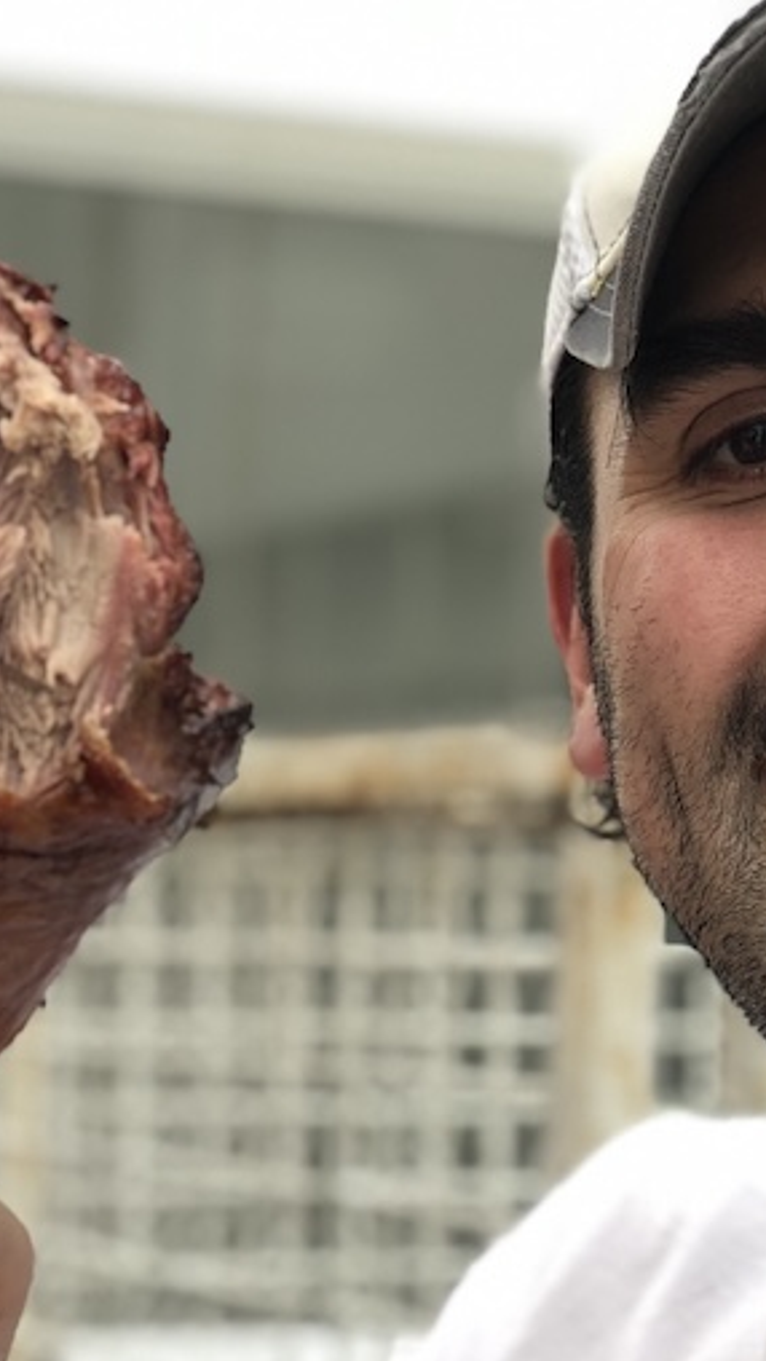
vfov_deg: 17.6
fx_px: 4294
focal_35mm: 119
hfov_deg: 10.2
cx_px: 495
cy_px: 1322
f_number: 2.4
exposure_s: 1/120
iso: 32
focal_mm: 6
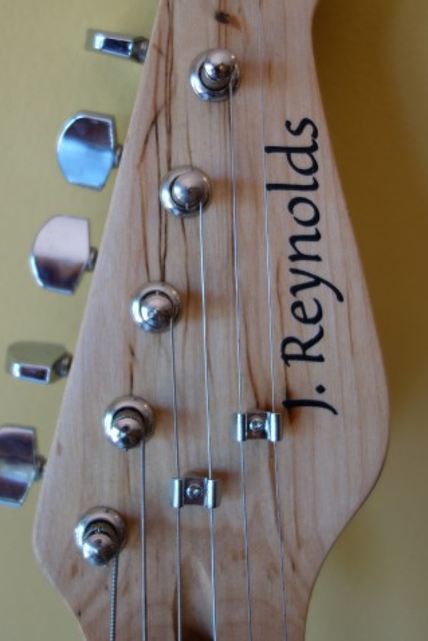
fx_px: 802
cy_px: 260
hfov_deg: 29.8
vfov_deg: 43.4
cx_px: 170
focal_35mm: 45
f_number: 1.8
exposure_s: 1/125
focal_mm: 10.4
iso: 250
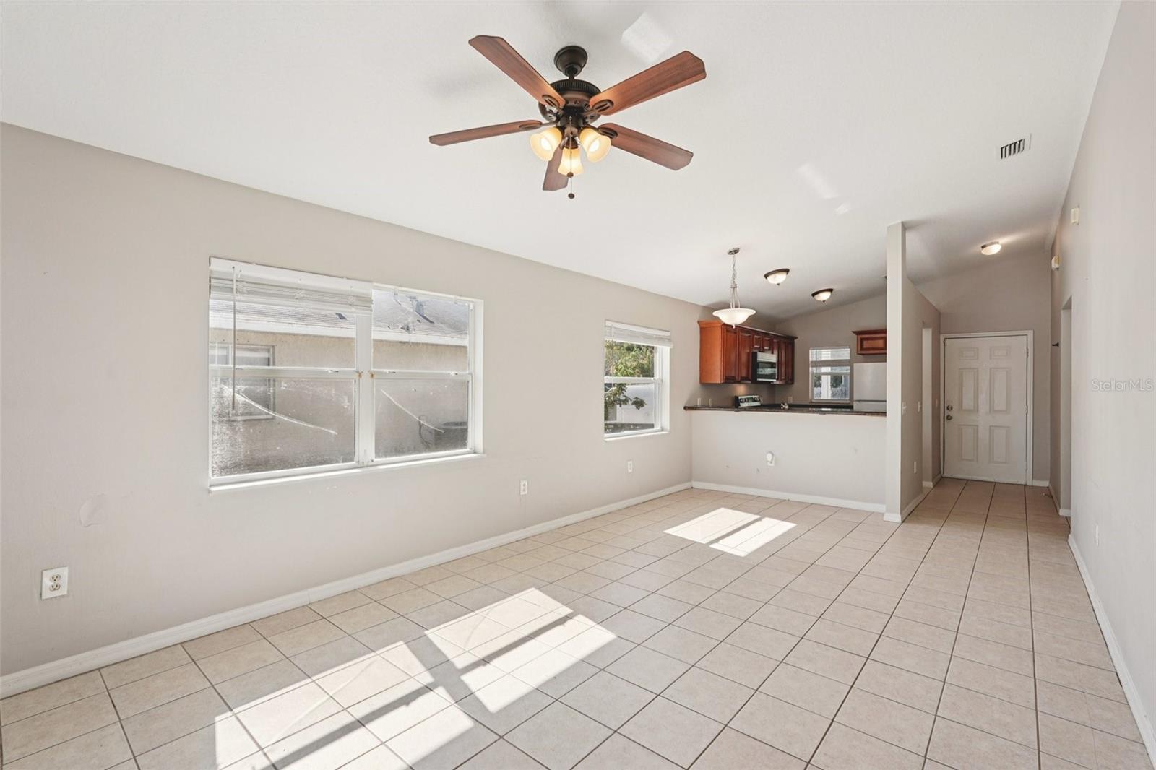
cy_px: 385
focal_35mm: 16
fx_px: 514
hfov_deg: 96.7
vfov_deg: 73.7
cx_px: 578
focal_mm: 16
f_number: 8
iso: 400
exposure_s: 1/200
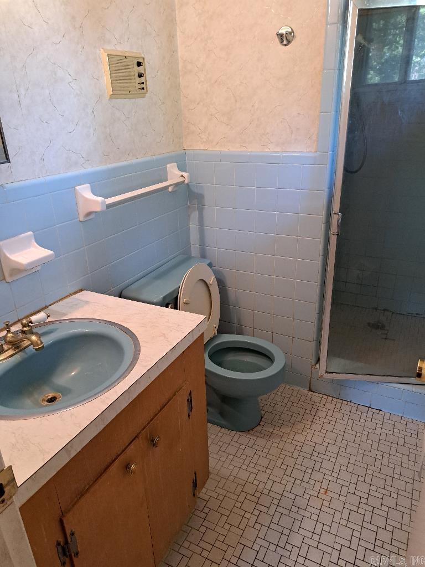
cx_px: 212
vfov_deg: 71.6
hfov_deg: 56.8
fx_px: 393
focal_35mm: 24
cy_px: 284
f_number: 1.8
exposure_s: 1/50
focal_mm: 5.23
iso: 500
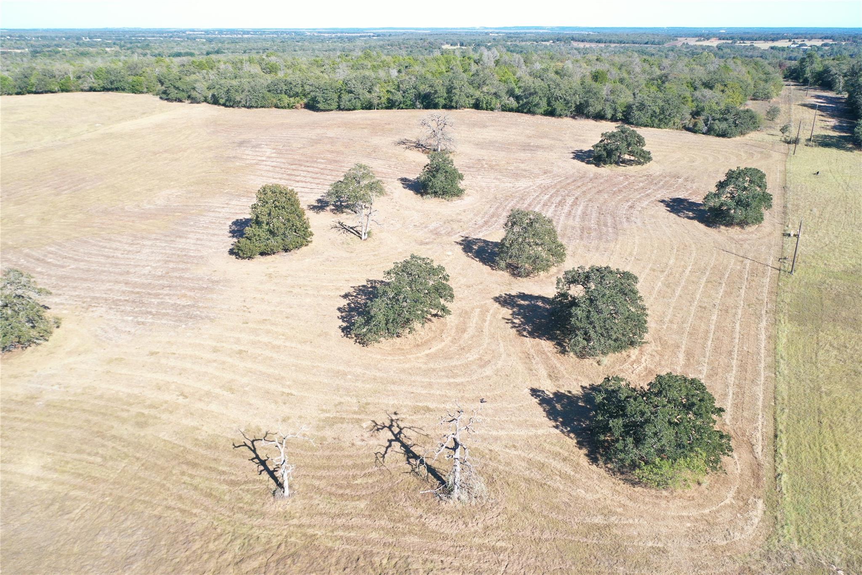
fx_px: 670
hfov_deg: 65.5
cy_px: 288
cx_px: 431
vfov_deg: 46.4
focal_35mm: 28
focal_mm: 10.26
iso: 100
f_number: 3.2
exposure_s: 1/30
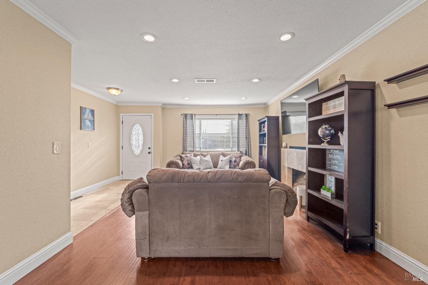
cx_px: 214
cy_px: 142
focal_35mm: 14
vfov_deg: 81.2
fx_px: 166
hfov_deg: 104.3
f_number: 7.1
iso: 200
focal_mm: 14
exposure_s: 1/6
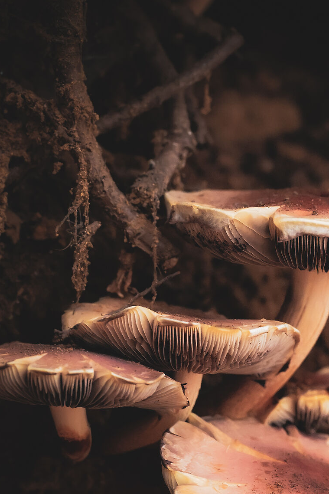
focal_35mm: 158
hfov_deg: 8.7
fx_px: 2166
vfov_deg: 13.0
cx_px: 279
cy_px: 345
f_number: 4.5
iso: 6400
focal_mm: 50
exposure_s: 1/80
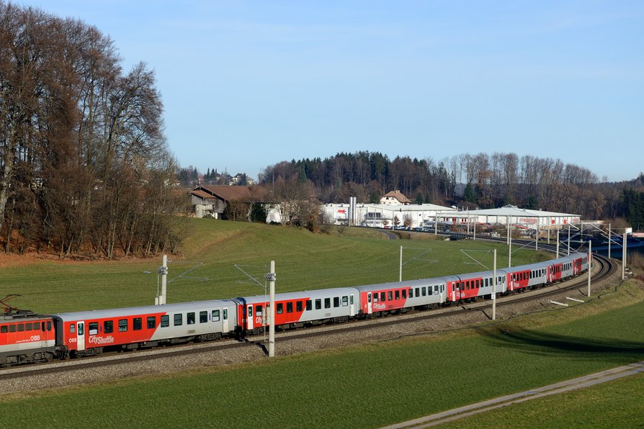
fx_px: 1681
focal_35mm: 94
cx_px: 224
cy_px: 223
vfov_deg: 14.6
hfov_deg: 21.6
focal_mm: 70
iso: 200
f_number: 7.1
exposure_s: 1/1250
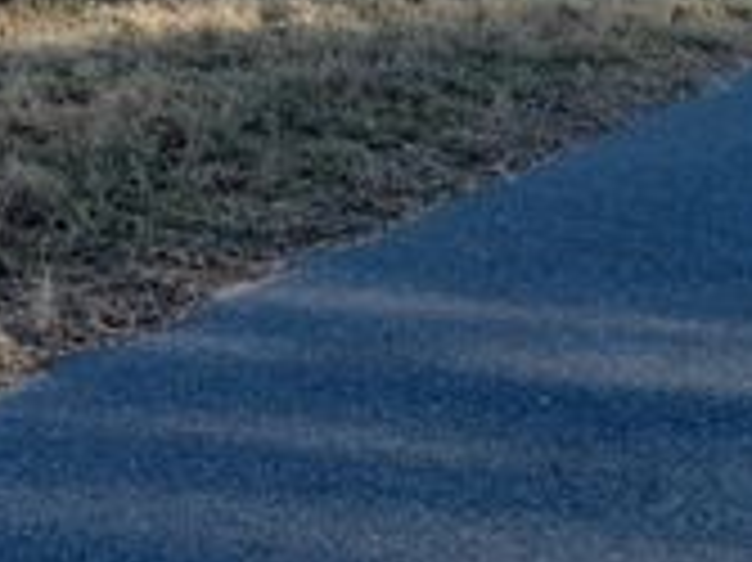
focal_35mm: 81
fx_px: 1758
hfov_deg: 20.7
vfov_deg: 17.3
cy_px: -133
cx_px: -365
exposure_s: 1/120
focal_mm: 4
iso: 40
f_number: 1.8
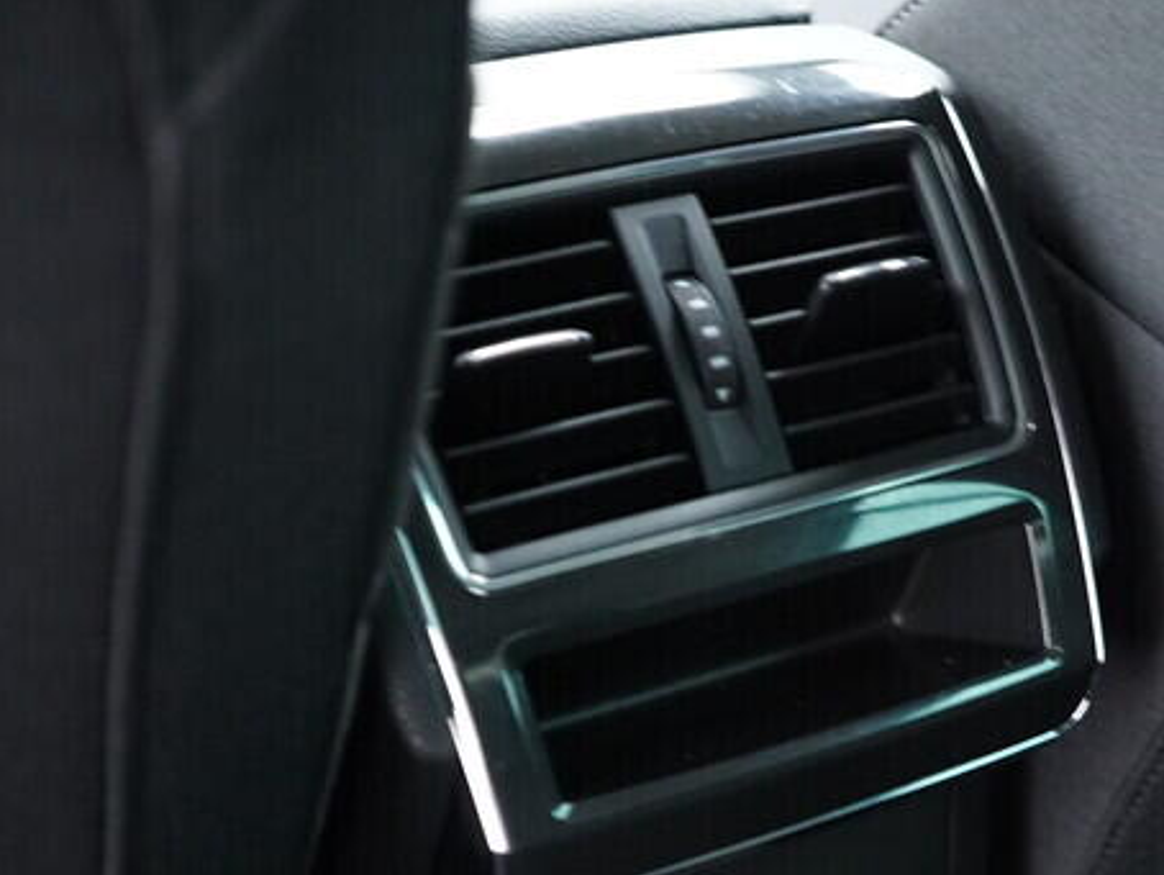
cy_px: 643
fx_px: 2624
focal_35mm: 78
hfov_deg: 24.7
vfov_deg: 18.8
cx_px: 879
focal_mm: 24
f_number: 2.8
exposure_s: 1/40
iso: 1600
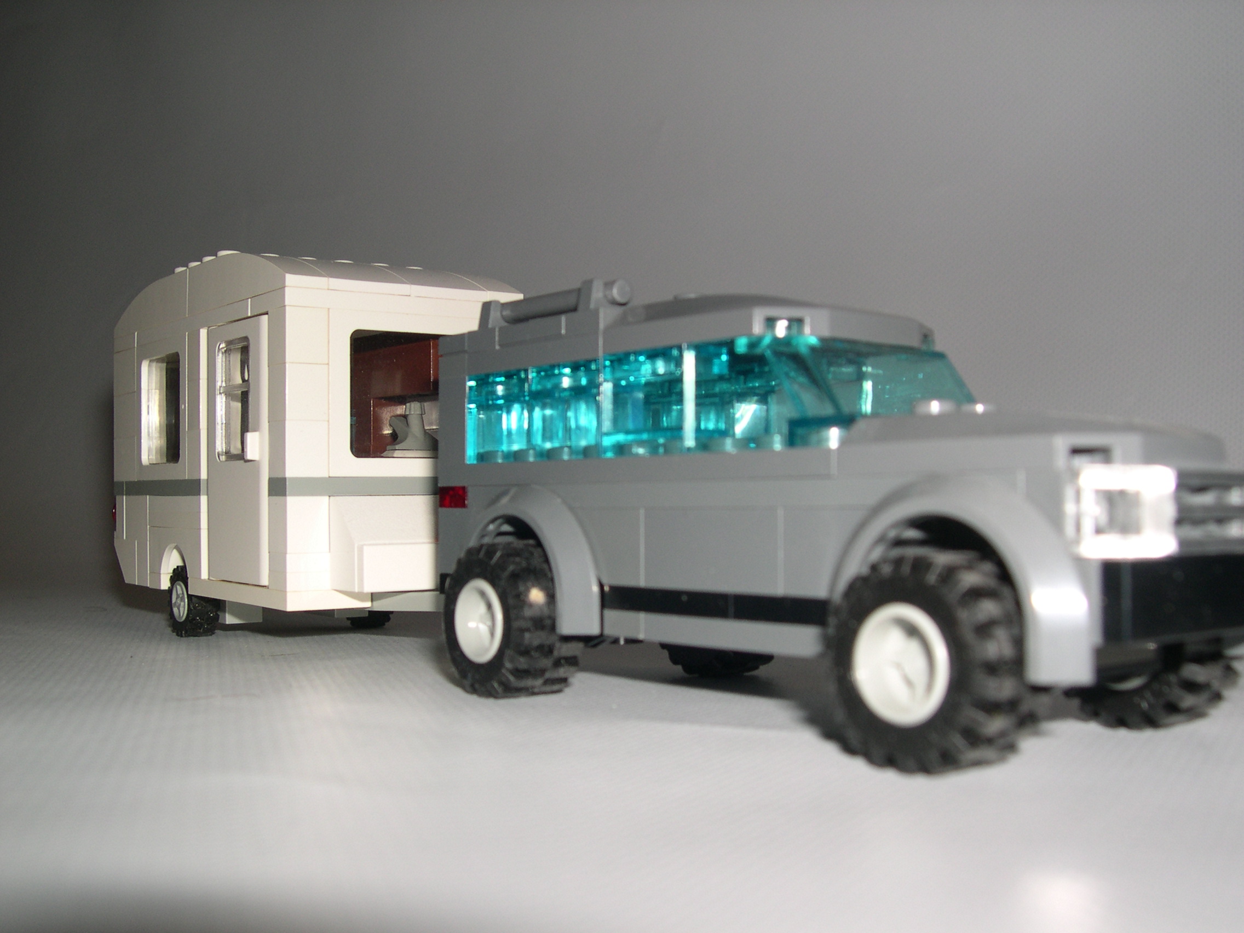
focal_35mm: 38
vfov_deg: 37.7
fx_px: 1366
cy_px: 466
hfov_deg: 49.0
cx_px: 622
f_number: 7.6
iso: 100
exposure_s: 1/60
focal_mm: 8
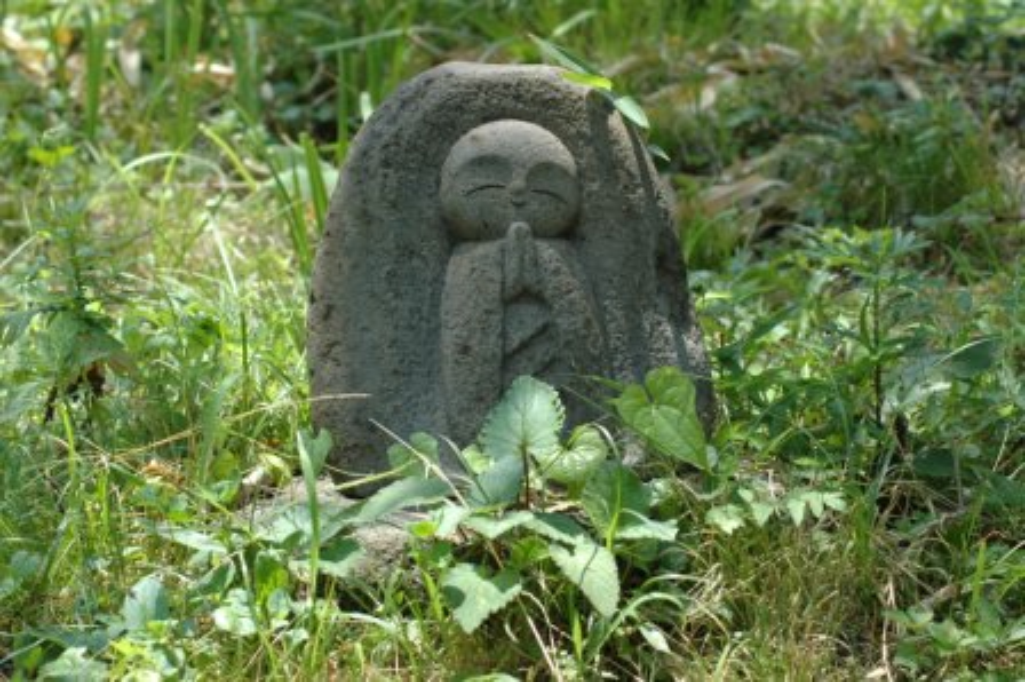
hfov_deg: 19.5
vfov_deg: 13.0
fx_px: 2987
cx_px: 512
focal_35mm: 105
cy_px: 341
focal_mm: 70
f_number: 7.1
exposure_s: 1/200
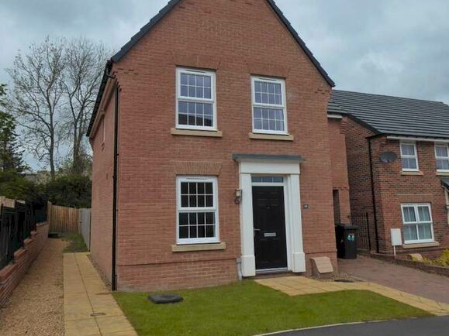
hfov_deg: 61.6
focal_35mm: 29
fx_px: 376
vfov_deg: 48.1
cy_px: 147
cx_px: 209
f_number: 3.5
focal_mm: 4.3
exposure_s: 1/1300
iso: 100
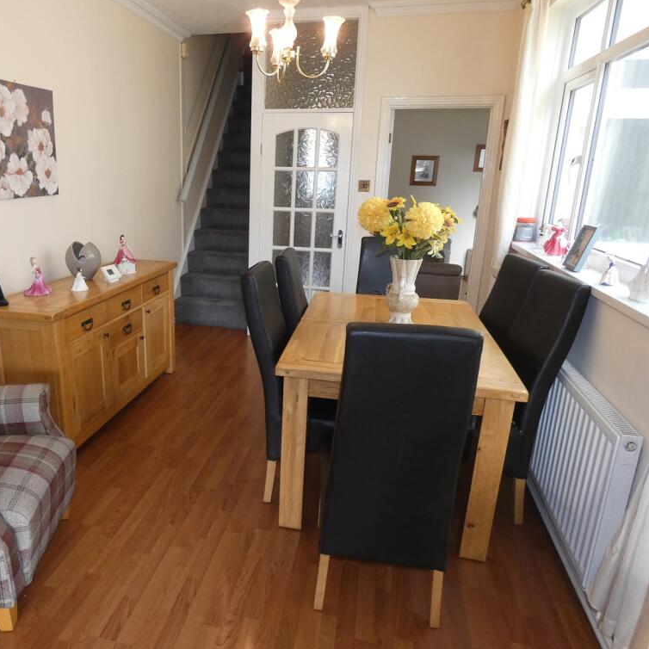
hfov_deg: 64.0
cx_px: 238
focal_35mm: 24
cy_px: 326
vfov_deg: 65.0
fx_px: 509
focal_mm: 3.6
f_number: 2.8
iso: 250
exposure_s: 1/60
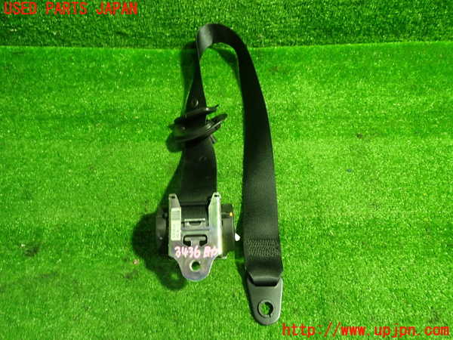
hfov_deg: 60.0
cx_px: 226
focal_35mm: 30
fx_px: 393
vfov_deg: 46.8
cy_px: 170
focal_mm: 5.4
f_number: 2.3
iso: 400
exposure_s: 1/30
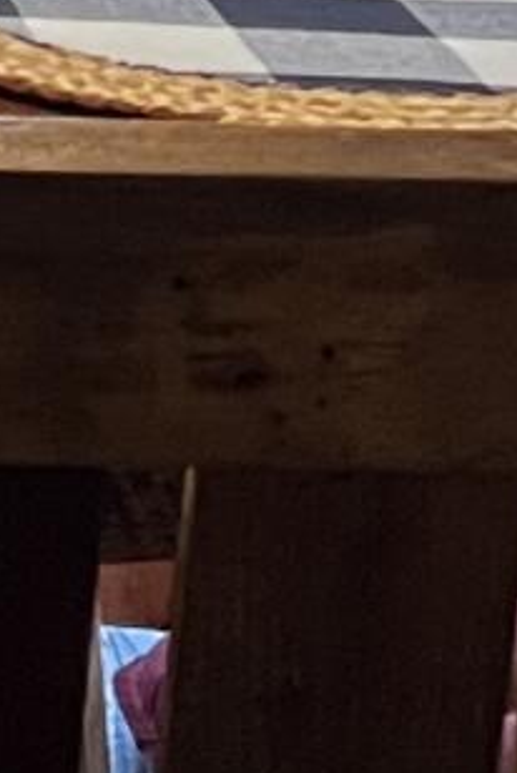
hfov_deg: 4.5
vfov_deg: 7.5
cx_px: -1958
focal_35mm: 263
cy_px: -748
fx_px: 5652
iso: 250
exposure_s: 1/60
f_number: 1.5
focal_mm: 5.7
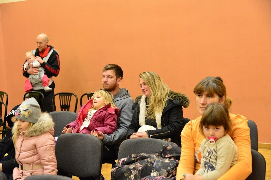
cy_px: 90
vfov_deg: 27.0
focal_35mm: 50
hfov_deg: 39.6
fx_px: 376
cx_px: 136
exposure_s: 1/100
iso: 6400
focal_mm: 50
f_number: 4
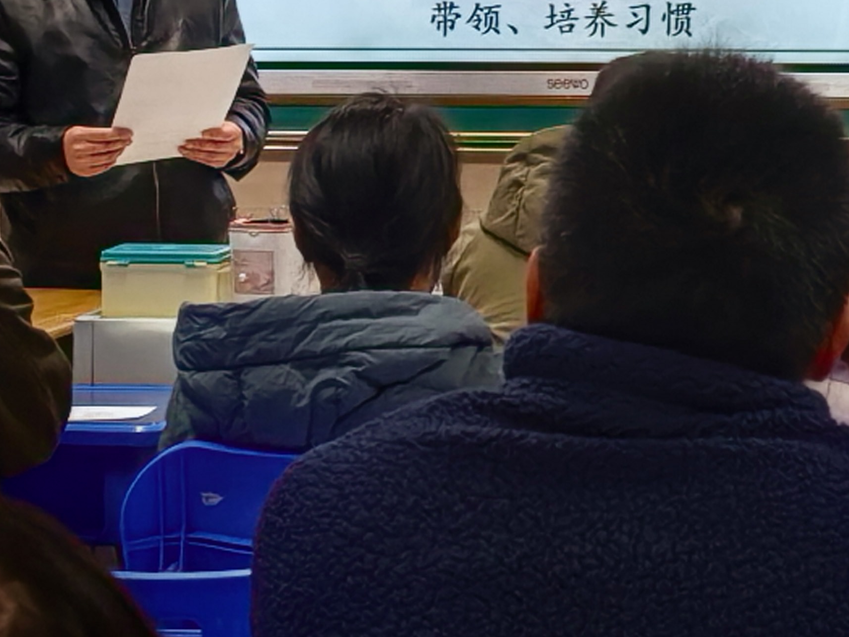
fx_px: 4268
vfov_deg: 8.5
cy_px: -19
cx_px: 601
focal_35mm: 174
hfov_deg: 11.3
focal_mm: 8.5
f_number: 1.6
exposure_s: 1/100
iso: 64
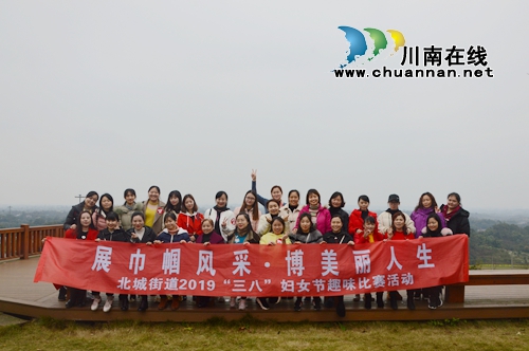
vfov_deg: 47.8
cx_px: 264
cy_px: 176
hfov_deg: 67.4
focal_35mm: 27
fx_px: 396
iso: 400
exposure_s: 1/320
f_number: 10
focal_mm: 18
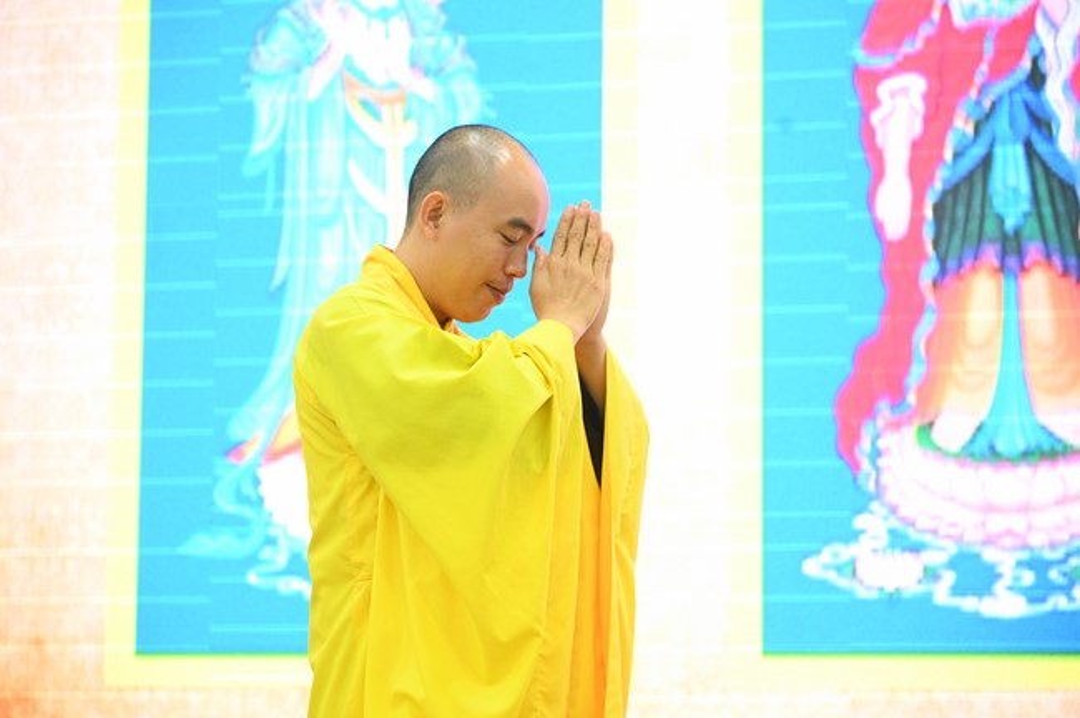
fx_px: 3147
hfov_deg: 19.5
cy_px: 359
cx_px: 540
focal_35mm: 105
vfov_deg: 13.0
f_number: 4
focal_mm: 105
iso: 5000
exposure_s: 1/160
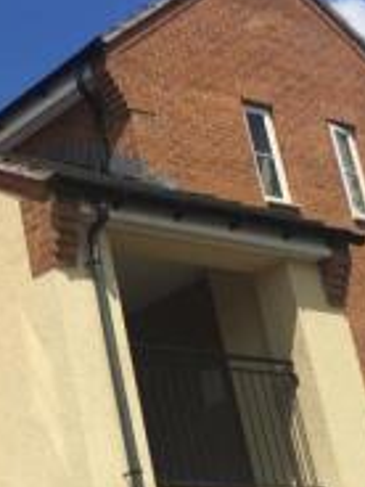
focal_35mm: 92
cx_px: -181
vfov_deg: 21.3
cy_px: 314
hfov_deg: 14.9
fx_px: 1293
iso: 32
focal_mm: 4.15
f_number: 2.2
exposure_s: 1/3597
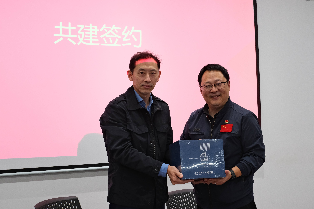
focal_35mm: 50
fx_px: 436
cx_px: 157
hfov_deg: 39.6
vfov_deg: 27.0
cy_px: 104
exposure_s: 1/60
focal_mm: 33.3
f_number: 4.9
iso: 2000
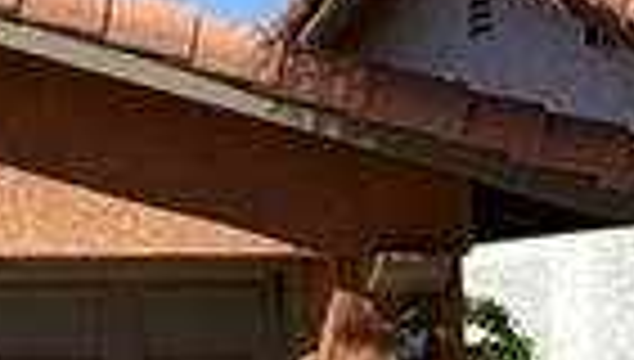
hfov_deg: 6.8
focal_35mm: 296
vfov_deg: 4.1
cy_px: 27
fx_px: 4987
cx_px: -1007
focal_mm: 6.76
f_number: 1.78
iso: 64
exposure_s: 1/6536
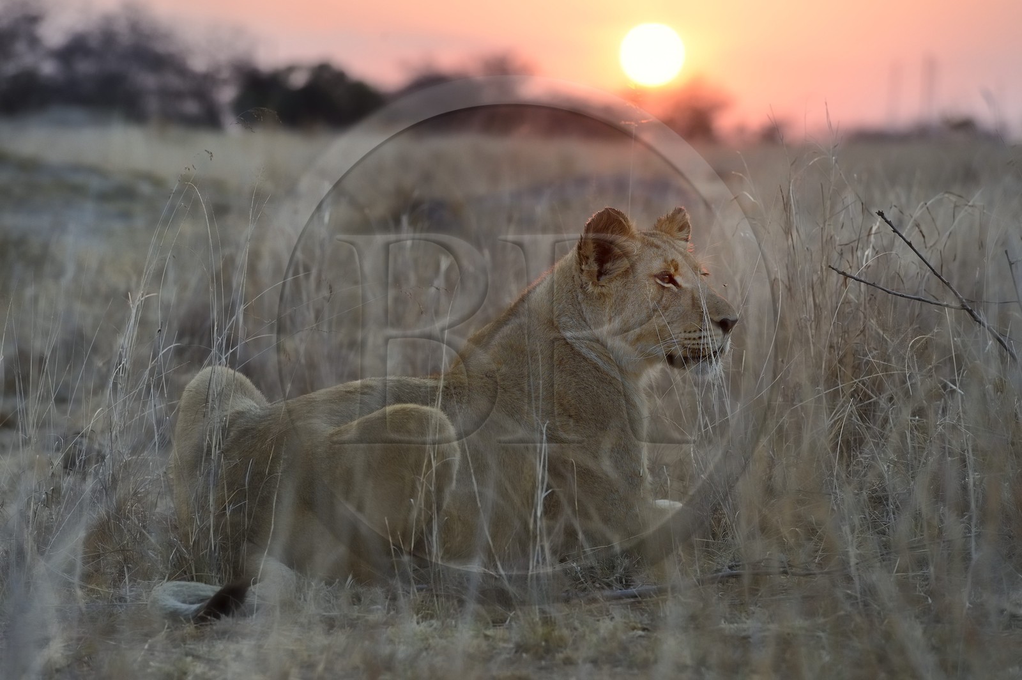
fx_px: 5673
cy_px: 340
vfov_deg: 6.9
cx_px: 511
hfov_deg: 10.3
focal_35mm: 200
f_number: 7.1
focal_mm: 200
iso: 800
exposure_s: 1/200
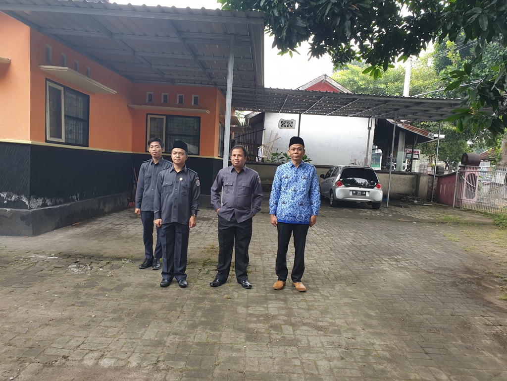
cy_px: 190
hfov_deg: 67.3
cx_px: 254
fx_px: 381
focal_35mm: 26
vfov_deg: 53.1
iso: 50
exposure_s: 1/50
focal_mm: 4.3
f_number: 2.4
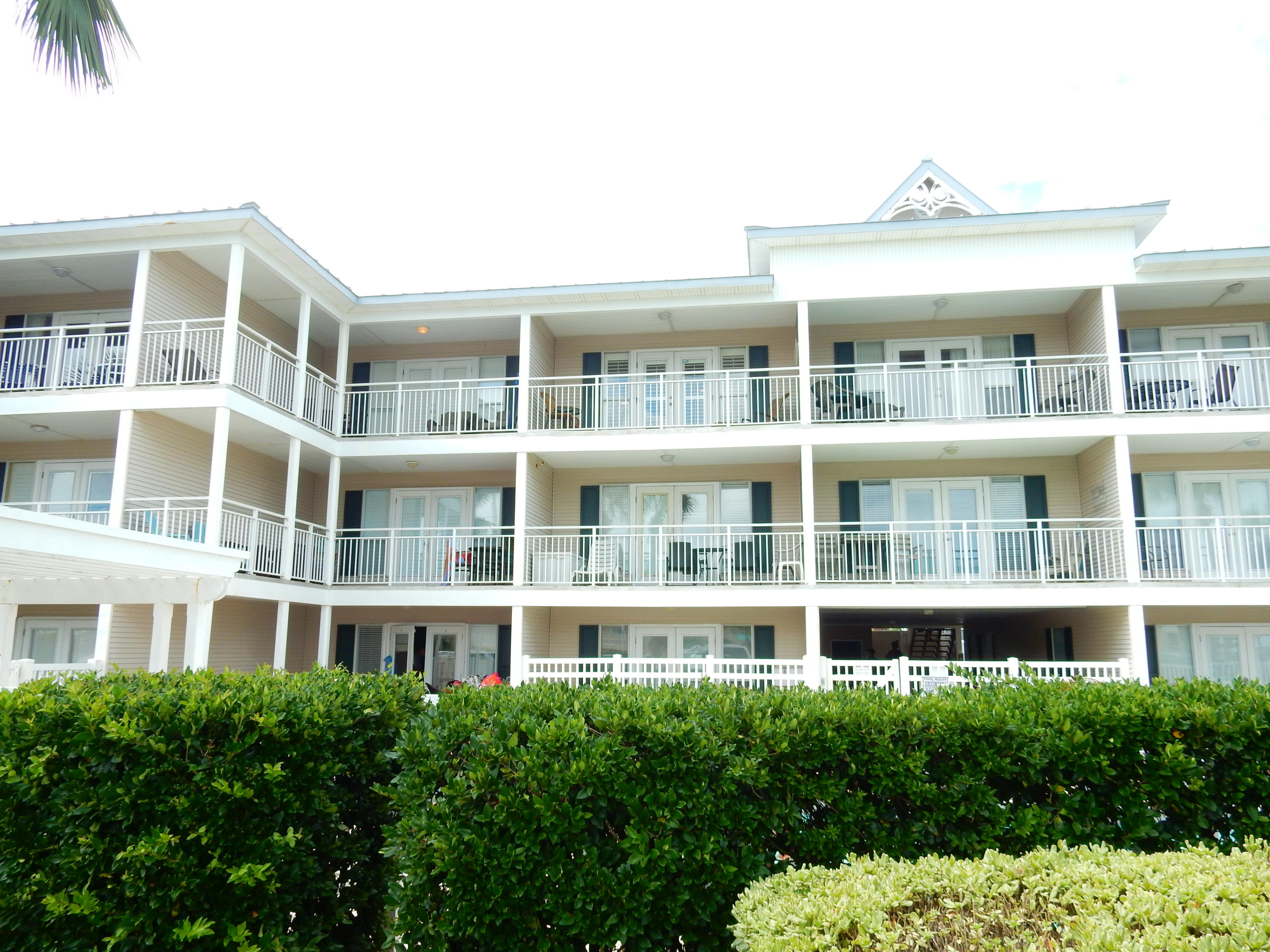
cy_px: 476
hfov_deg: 69.4
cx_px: 635
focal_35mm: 25
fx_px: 917
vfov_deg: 54.9
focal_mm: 4.5
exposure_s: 1/400
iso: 125
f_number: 3.7
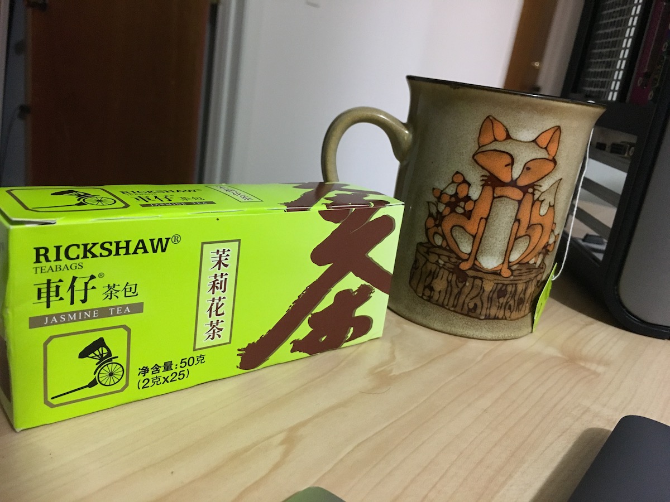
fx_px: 561
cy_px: 251
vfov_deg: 48.2
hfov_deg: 61.7
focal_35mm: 29
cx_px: 335
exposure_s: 1/24
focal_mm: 4.15
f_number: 2.2
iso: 200
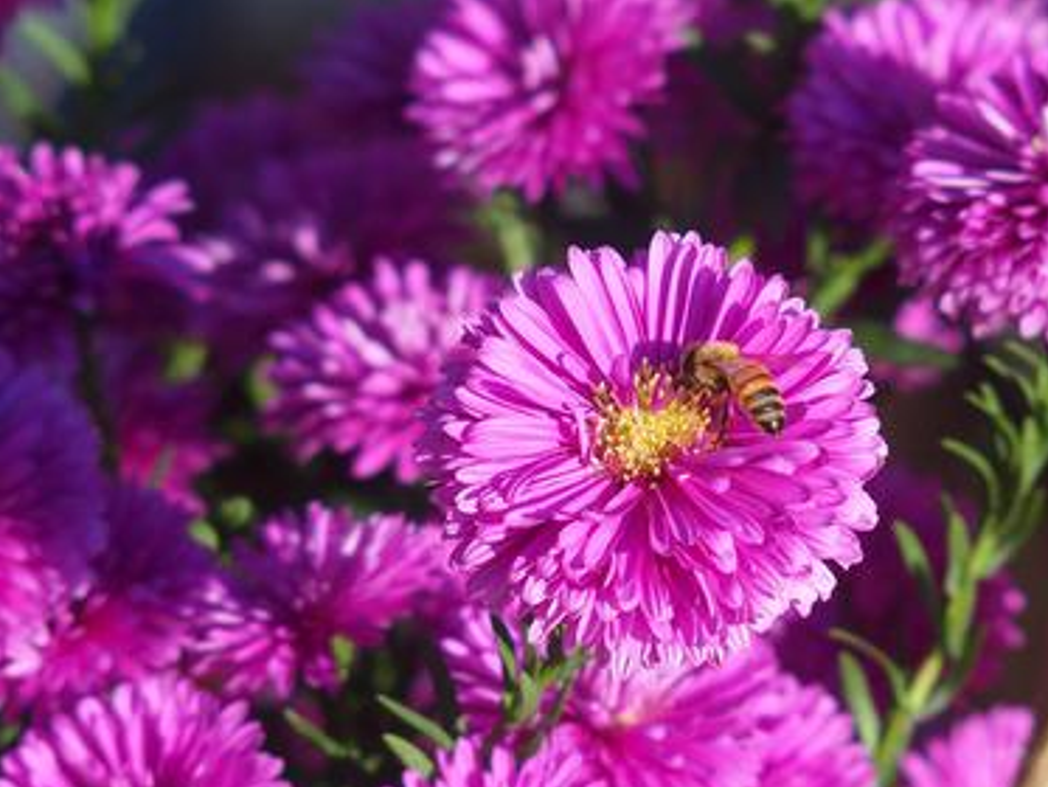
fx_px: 8843
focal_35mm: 292
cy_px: 334
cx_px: 584
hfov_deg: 6.8
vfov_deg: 5.1
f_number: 3.2
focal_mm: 51.4
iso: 100
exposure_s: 1/500
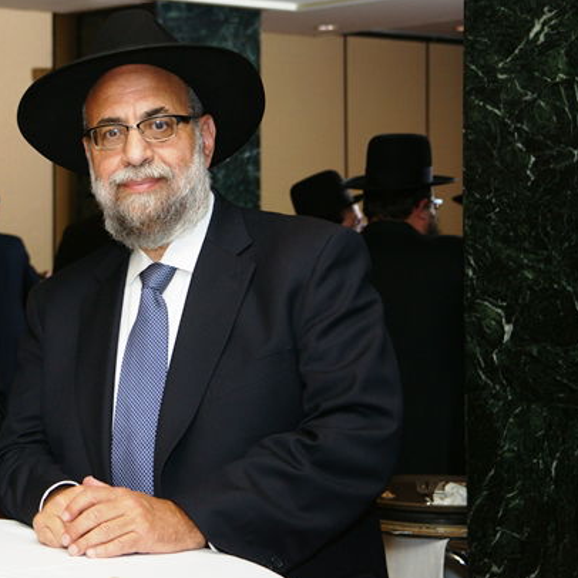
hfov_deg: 18.5
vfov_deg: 18.9
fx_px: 1738
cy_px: 216
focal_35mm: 92
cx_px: 17
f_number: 6.3
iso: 640
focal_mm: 55
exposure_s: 1/100
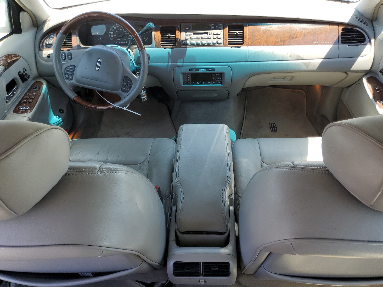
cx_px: 192
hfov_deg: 67.3
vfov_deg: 53.1
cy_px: 144
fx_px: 288
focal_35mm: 26
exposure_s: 1/270
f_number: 1.5
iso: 50
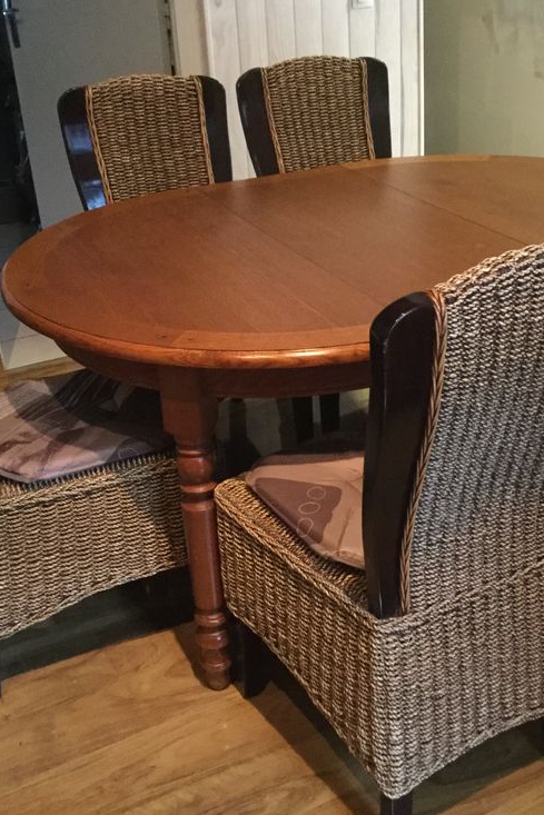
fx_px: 997
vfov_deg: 44.5
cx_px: 337
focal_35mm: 44
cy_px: 401
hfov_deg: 30.4
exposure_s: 1/17
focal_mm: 3.3
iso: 320
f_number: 2.4
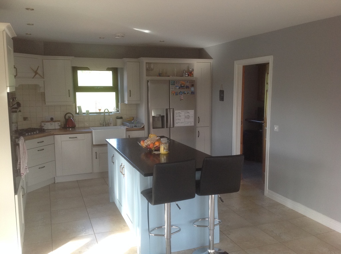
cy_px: 127
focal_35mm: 35
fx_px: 344
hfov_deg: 52.7
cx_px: 170
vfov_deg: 40.6
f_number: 2.4
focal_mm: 4.28
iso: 100
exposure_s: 1/120
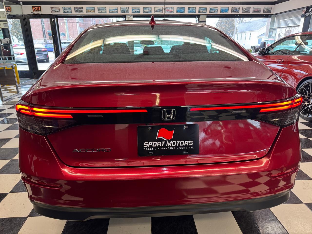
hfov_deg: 71.6
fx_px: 216
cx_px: 156
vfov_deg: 56.8
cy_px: 117
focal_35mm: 24
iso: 160
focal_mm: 6.76
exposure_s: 1/60
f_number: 1.78
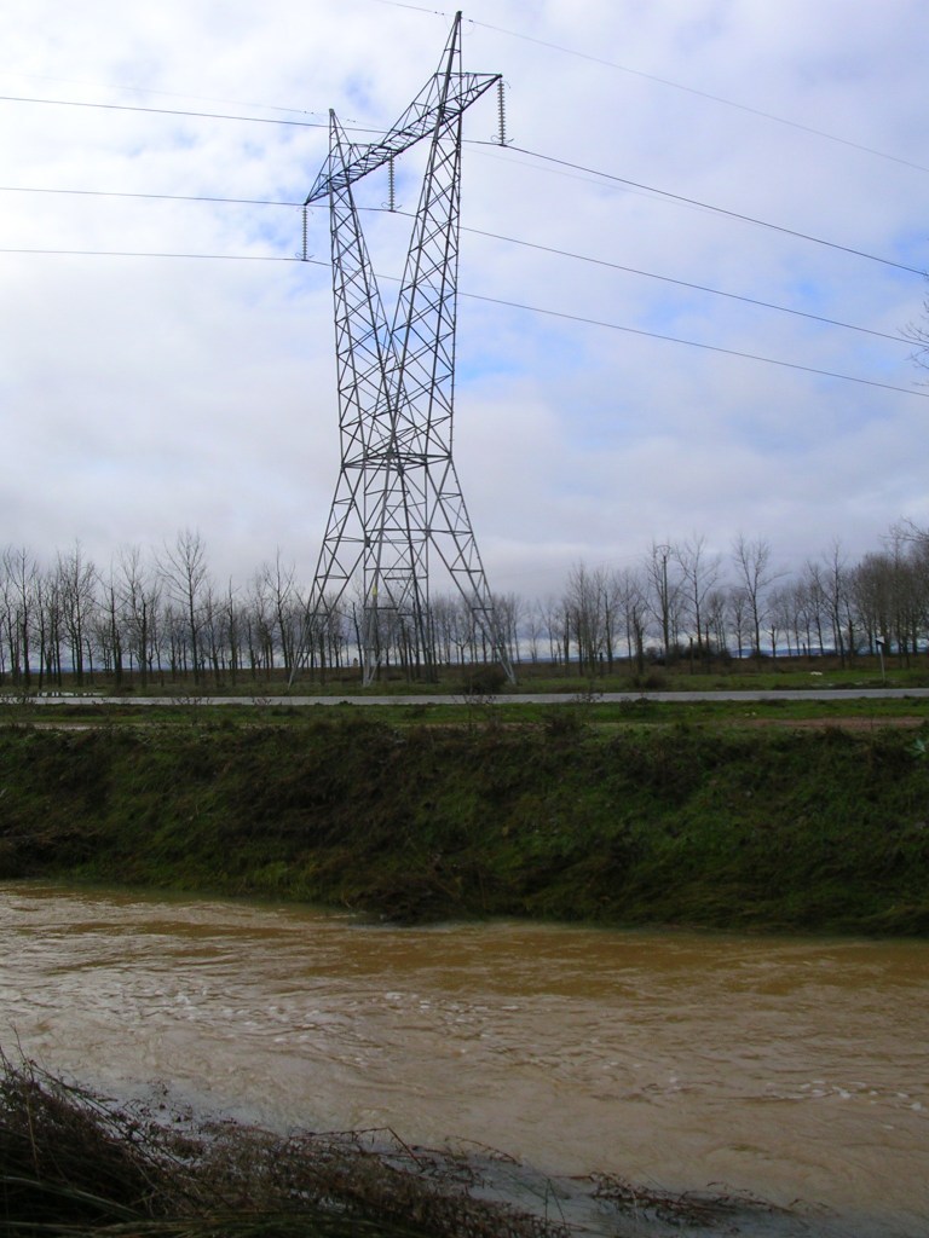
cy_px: 619
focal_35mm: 38
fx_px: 1360
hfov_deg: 37.7
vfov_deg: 49.0
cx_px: 464
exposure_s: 1/205
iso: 50
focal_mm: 5.8
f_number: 5.6
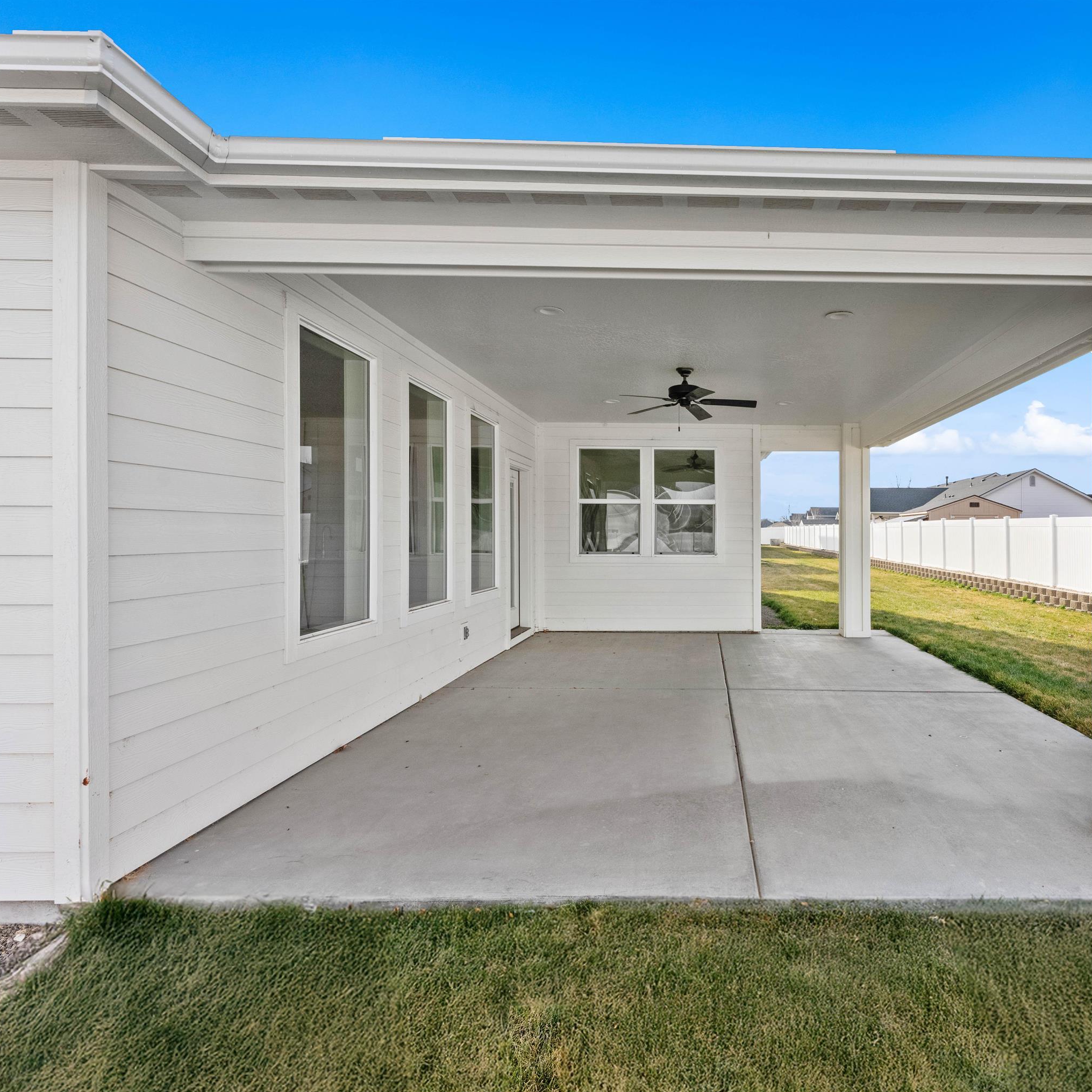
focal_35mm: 18
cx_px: 716
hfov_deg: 78.4
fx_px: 642
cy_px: 549
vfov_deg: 80.7
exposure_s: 1/320
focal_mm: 14
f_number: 11
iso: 800
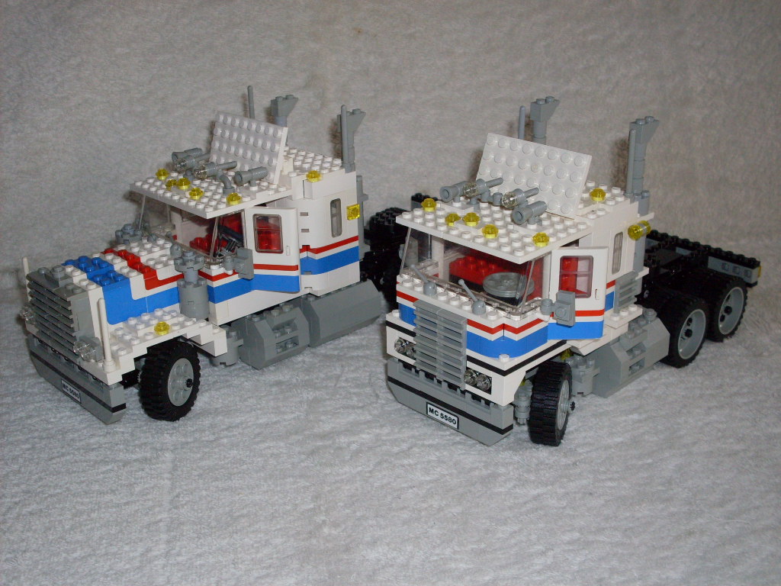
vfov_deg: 29.7
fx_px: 1106
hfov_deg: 38.9
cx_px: 390
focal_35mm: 49
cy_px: 293
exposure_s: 1/45
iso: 100
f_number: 3.1
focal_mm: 8.1
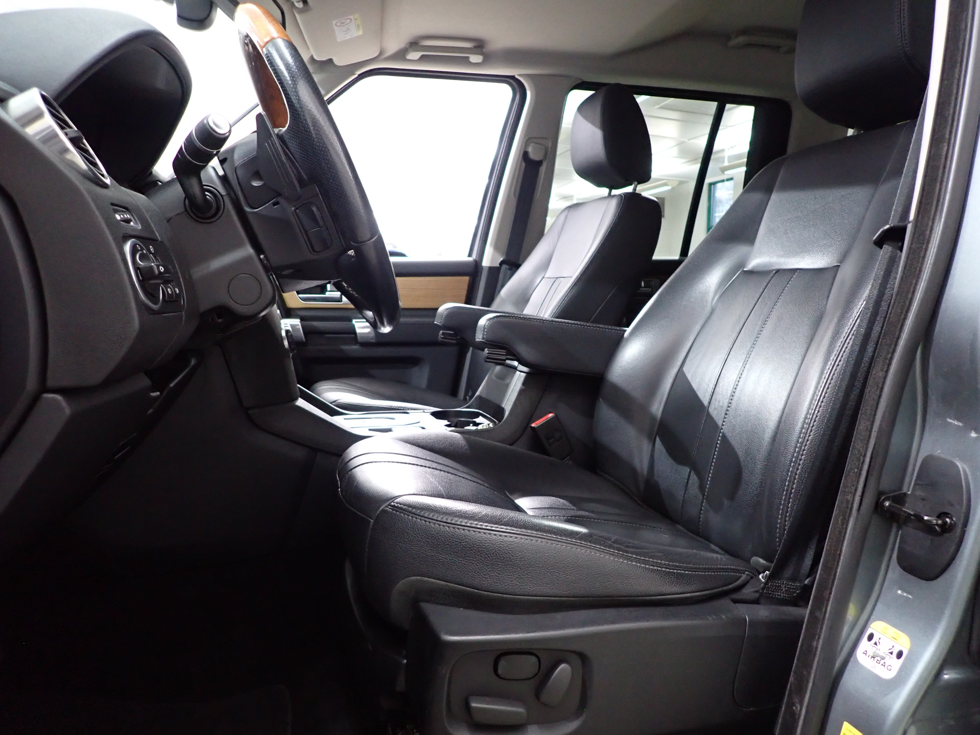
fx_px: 708
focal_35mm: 25
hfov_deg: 69.4
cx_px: 490
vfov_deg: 54.9
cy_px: 368
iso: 640
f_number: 2
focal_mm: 4.5
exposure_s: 1/30
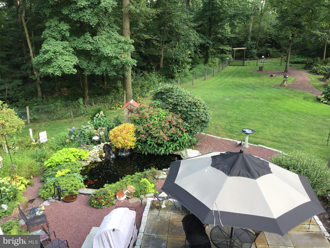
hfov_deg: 58.4
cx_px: 165
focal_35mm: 31
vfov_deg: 45.4
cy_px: 124
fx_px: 296
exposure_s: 1/60
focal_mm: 3.3
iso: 25
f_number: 2.4
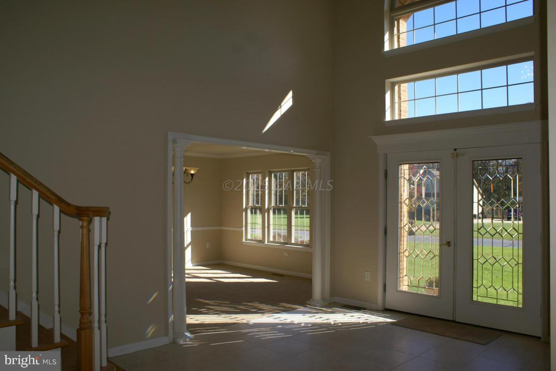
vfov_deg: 48.0
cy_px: 186
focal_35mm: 27
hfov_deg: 67.3
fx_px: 417
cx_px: 278
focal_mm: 18
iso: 100
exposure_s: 1/125
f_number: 8
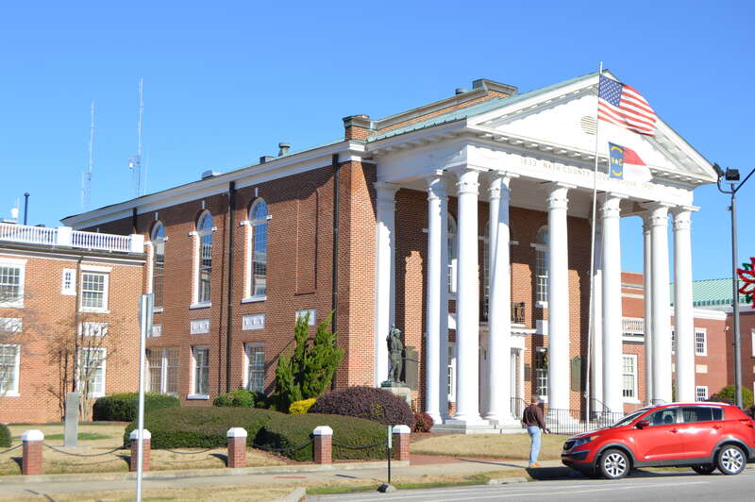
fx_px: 1100
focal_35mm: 52
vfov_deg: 25.7
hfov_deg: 37.9
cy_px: 251
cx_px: 378
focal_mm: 35
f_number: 9
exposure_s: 1/320
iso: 100
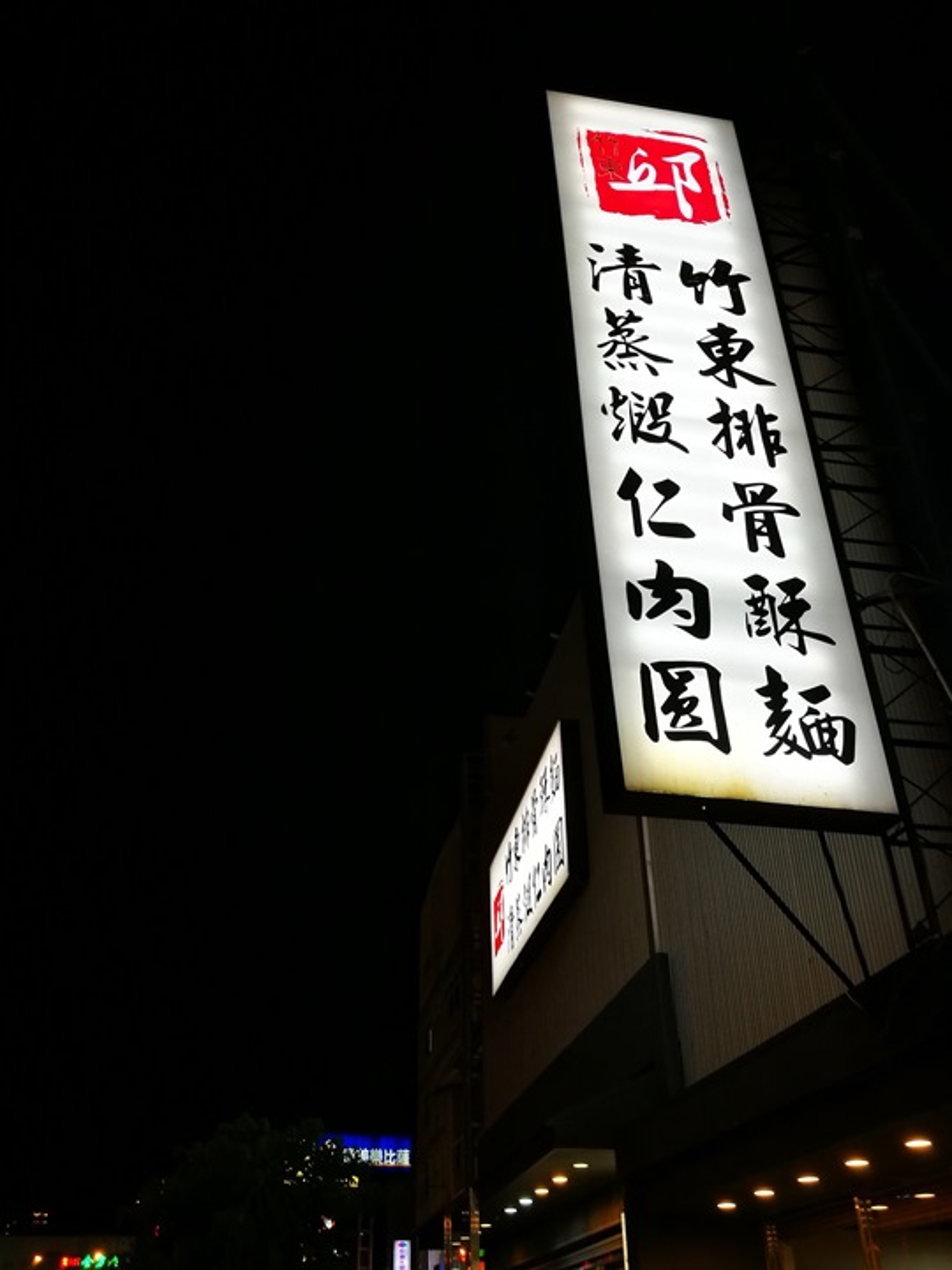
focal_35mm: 31
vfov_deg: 58.4
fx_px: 1137
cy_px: 635
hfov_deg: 45.4
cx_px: 476
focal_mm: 4.5
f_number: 2.2
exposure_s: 1/40
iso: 160
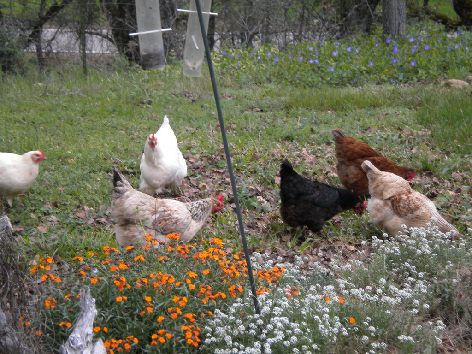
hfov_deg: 18.7
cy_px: 177
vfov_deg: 14.1
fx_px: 1432
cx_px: 236
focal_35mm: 105
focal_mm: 18.9
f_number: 5.9
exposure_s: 1/114
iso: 125
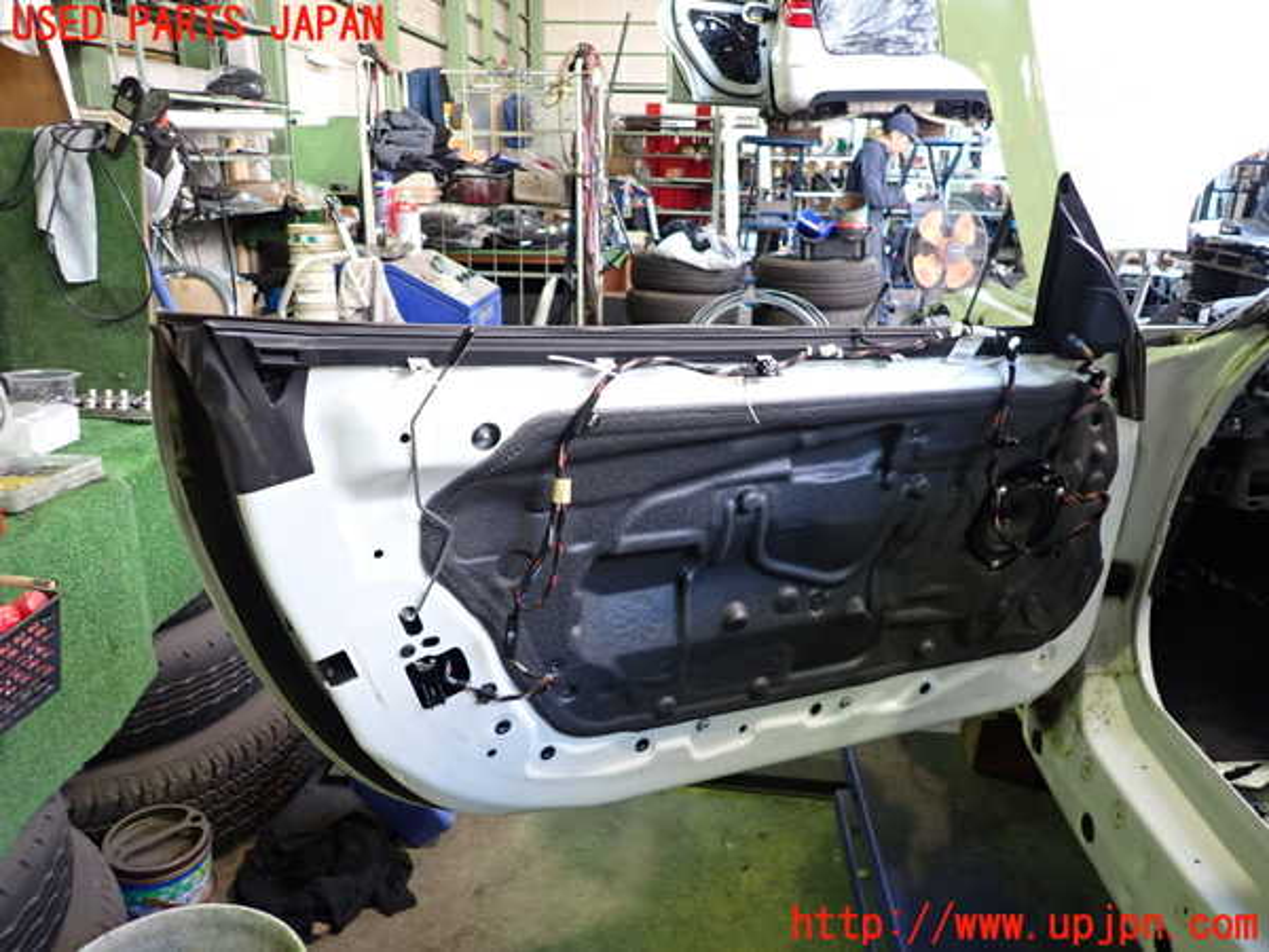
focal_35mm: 25
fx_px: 916
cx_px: 634
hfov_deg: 69.4
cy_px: 476
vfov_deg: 54.9
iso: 250
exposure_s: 1/30
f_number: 2
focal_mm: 4.5
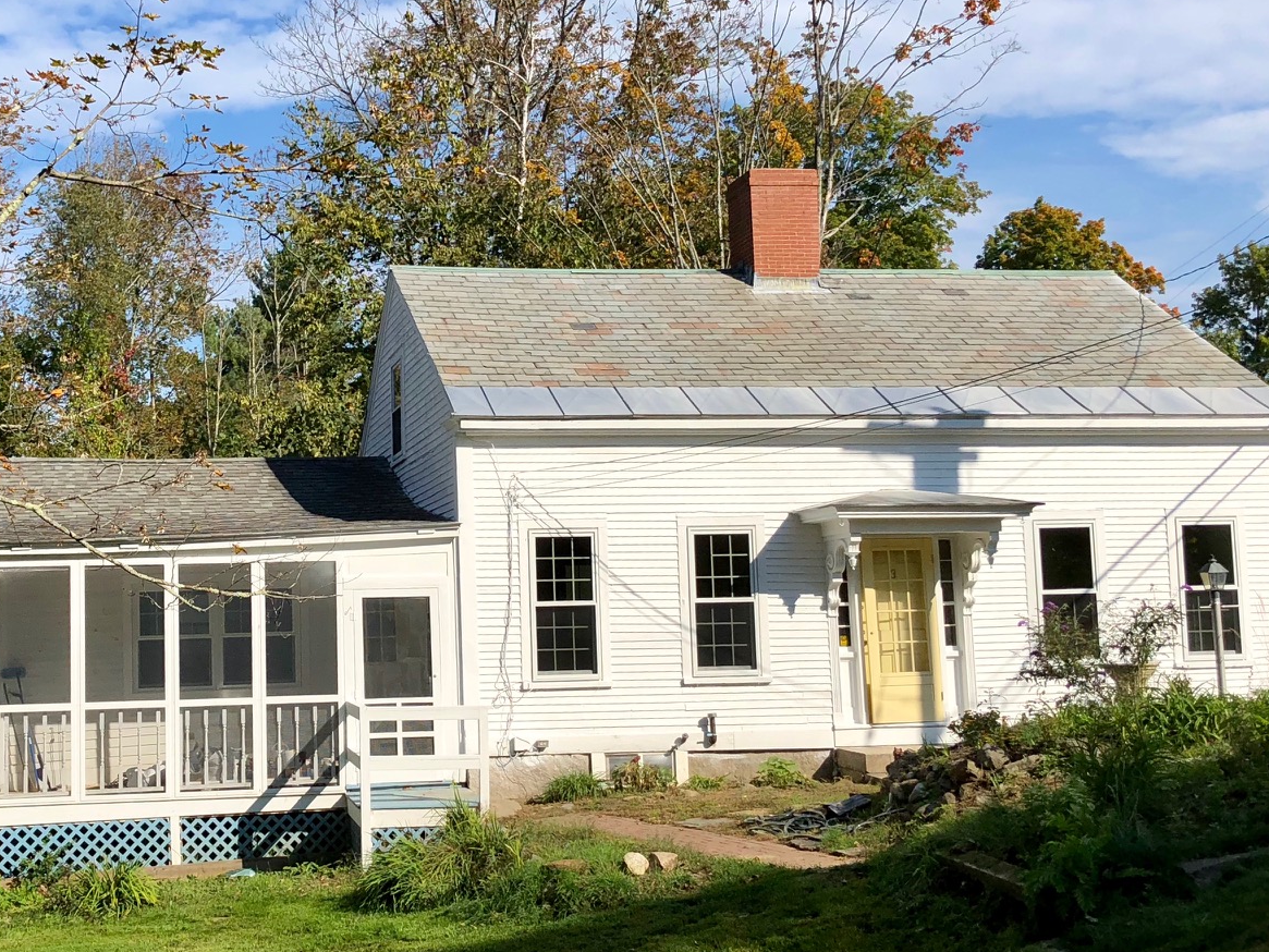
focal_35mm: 45
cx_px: 395
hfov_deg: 41.4
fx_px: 1650
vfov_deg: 32.2
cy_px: 508
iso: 20
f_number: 1.8
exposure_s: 1/3690
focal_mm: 4
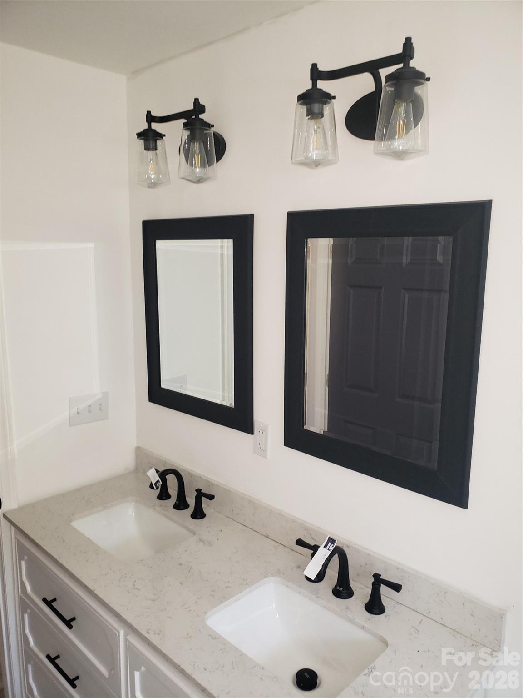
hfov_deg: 53.1
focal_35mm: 26
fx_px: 524
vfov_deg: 67.3
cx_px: 262
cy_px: 349
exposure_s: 1/25
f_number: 2.4
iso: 125
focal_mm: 4.3
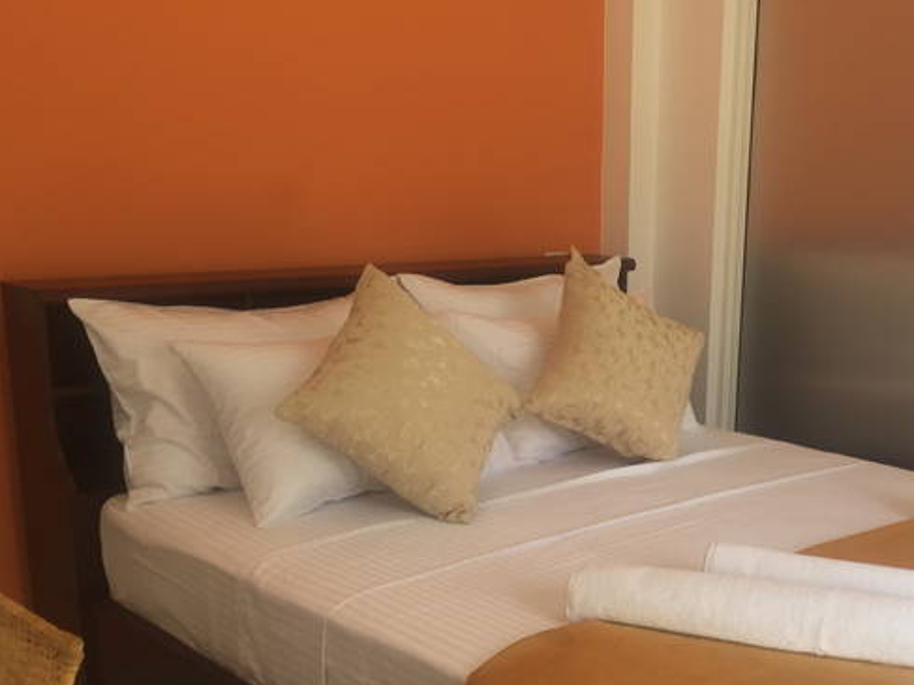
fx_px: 1241
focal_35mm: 47
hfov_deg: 39.7
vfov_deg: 30.4
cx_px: 649
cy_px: 497
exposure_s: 1/100
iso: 40
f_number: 2.2
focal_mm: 4.15
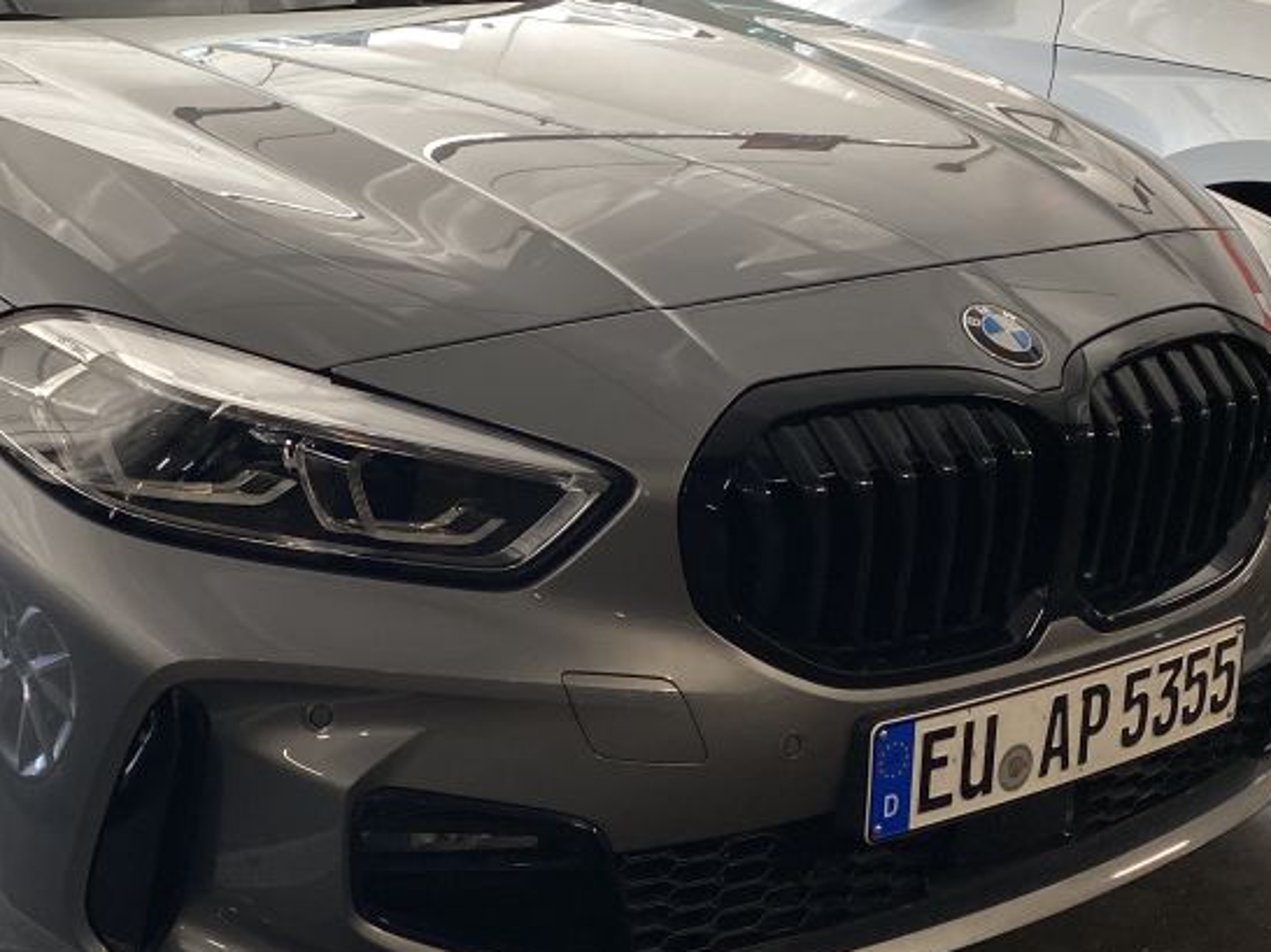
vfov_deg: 24.0
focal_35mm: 61
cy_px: 442
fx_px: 2239
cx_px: 370
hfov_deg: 31.3
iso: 80
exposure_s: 1/100
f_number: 1.8
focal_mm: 4.25
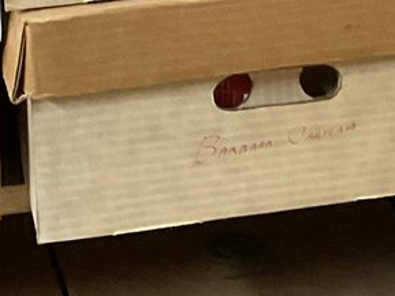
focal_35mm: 152
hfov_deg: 12.9
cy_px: -222
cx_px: 345
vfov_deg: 9.3
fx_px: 1735
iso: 320
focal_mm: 3
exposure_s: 1/40
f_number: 1.8
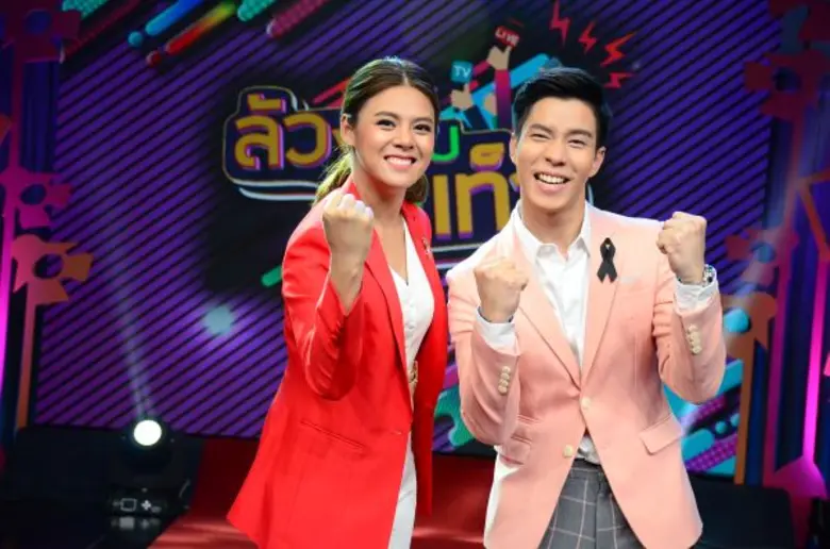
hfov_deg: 33.5
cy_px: 274
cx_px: 415
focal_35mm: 60
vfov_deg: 22.5
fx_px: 1380
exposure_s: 1/640
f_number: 4.5
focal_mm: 40
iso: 2000
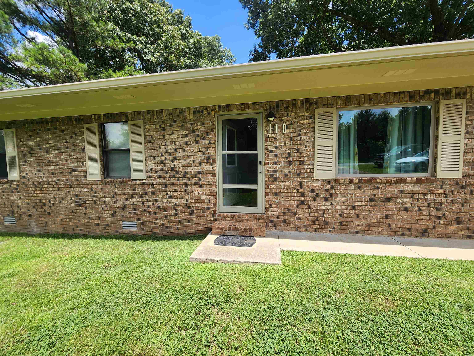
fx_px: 178
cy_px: 178
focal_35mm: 13
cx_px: 237
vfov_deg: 89.9
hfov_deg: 106.2
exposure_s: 1/838
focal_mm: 2.2
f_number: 2.2
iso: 50
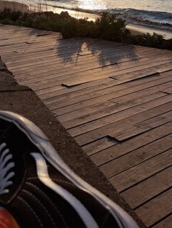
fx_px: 351
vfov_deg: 32.9
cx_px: 1
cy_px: -5
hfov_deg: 26.1
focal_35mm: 53
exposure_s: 1/1520
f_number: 1.8
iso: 50
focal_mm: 5.23
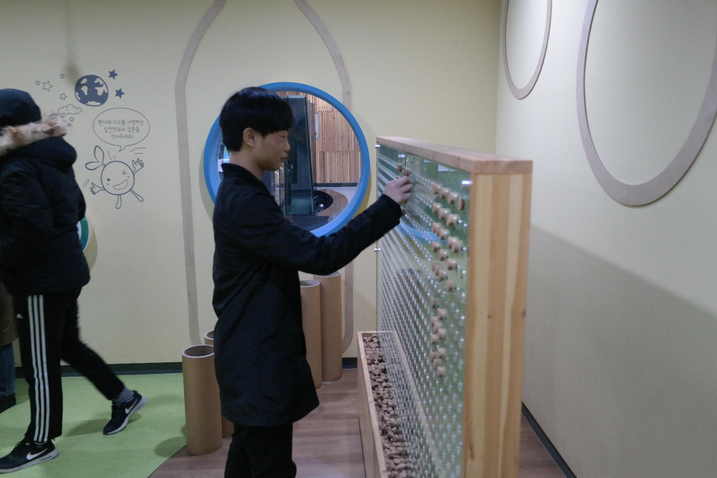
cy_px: 239
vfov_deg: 43.6
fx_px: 597
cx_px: 358
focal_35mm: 30
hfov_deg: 61.9
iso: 1600
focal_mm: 20
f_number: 3.5
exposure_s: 1/40
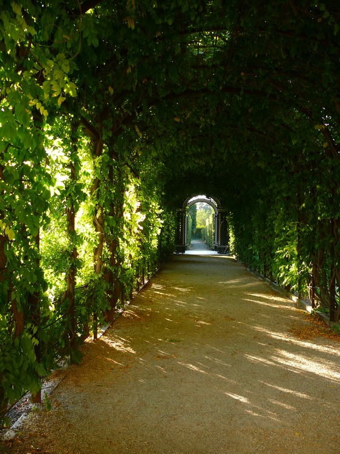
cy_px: 227
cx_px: 170
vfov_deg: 52.6
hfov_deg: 40.7
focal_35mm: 35
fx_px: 459
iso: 125
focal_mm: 7.4
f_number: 2.8
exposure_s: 1/30
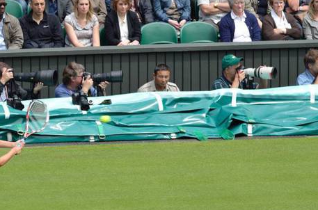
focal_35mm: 529
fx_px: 4660
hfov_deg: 3.9
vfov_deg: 2.6
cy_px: 156
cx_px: 98
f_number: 5.3
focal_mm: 230
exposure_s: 1/640
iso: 200
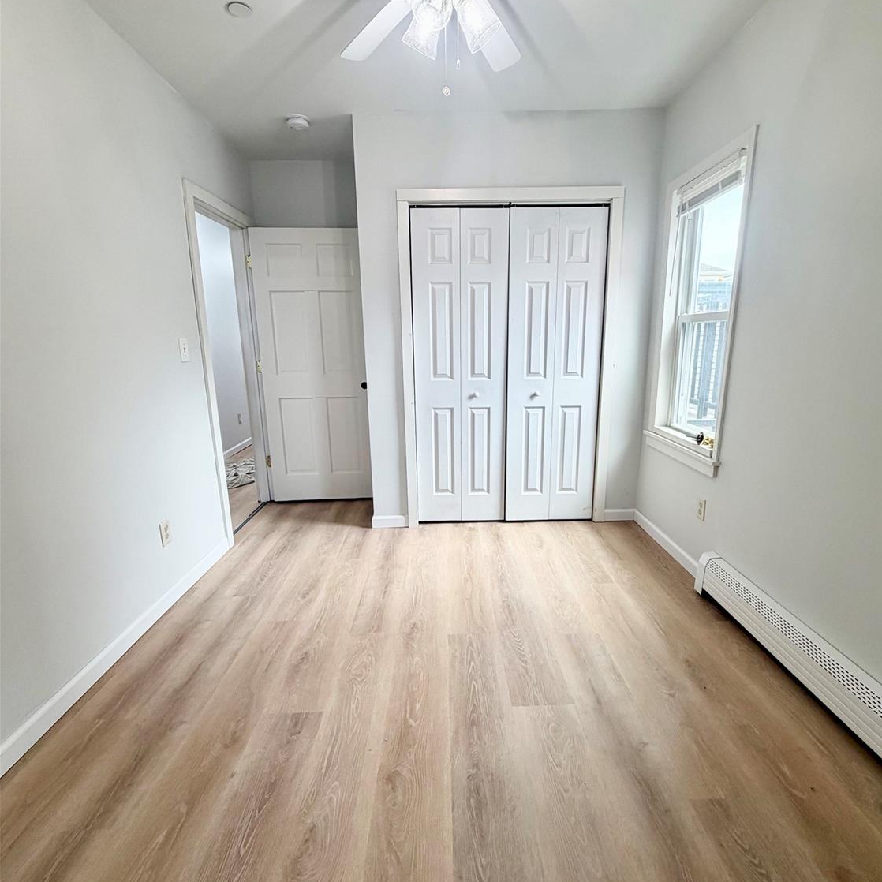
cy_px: 450
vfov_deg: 84.0
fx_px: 490
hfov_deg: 83.9
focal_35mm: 17
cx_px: 454
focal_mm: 2.22
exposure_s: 1/120
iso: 100
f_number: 2.2
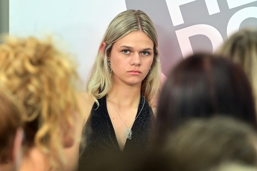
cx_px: 128
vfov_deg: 4.9
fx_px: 1997
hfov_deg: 7.4
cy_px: 86
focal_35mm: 280
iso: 2000
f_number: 7.1
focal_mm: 280
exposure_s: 1/160
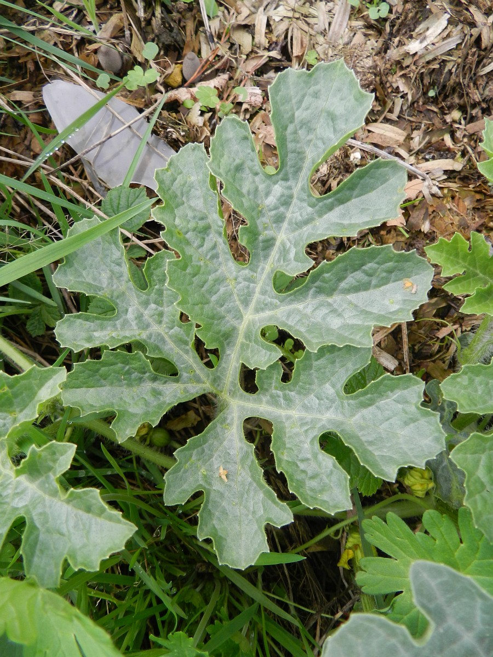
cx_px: 246
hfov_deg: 58.9
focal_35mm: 23
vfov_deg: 73.9
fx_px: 437
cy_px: 328
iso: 160
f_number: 3.4
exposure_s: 1/400
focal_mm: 4
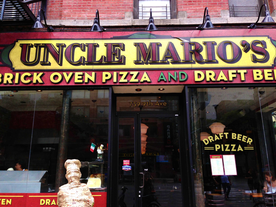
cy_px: 104
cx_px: 138
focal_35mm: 33
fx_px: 263
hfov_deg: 55.4
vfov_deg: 42.9
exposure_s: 1/713
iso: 50
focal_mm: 4.13
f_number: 2.4
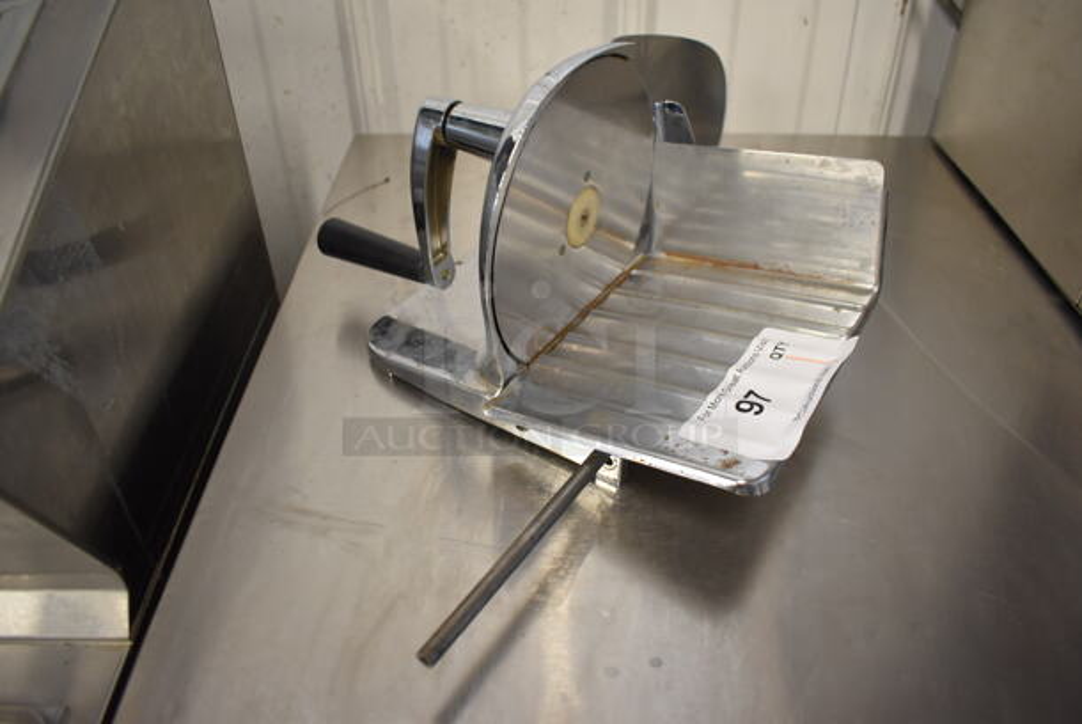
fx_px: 812
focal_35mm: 27
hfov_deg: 67.3
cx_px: 541
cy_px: 362
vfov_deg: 48.0
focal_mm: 18
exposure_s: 1/60
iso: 1250
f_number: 4
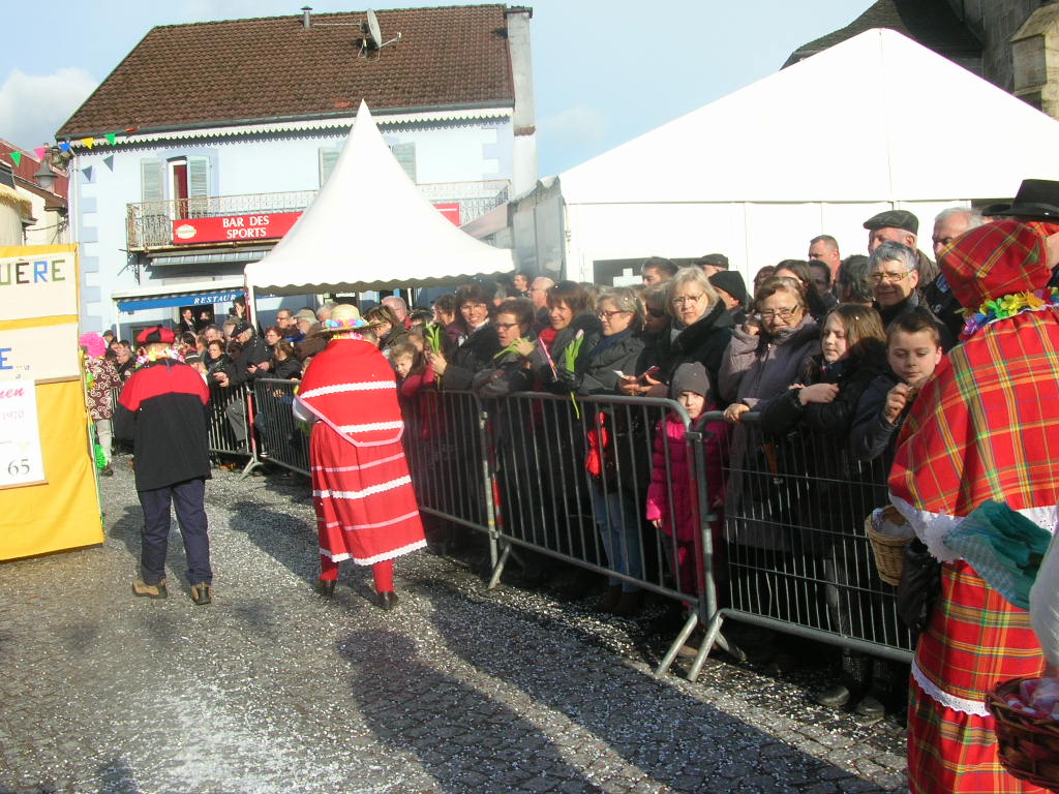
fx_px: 1071
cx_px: 530
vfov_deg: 40.7
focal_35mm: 35
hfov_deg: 52.6
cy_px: 397
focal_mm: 5.8
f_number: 5.6
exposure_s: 1/237
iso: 50
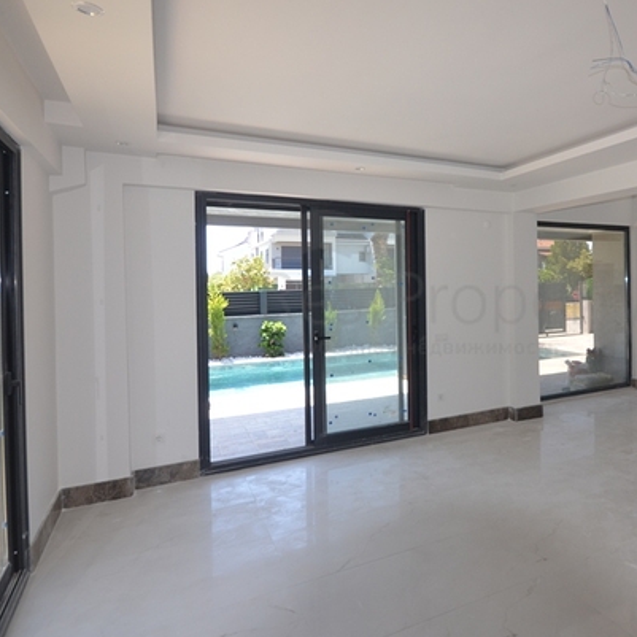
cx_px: 457
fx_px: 479
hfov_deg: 64.3
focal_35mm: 23
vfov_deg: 67.1
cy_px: 286
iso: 400
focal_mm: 10
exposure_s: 1/200
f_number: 7.1
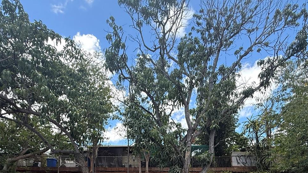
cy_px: 184
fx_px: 204
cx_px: 155
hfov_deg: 74.1
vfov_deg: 38.9
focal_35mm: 25
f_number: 2.2
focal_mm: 2.22
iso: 64
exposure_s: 1/644
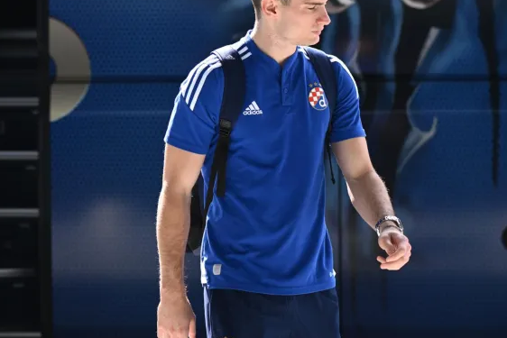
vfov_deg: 9.7
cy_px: 143
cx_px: 292
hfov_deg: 14.4
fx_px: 2000
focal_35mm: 142
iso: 800
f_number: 4.5
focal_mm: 105
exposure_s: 1/2000
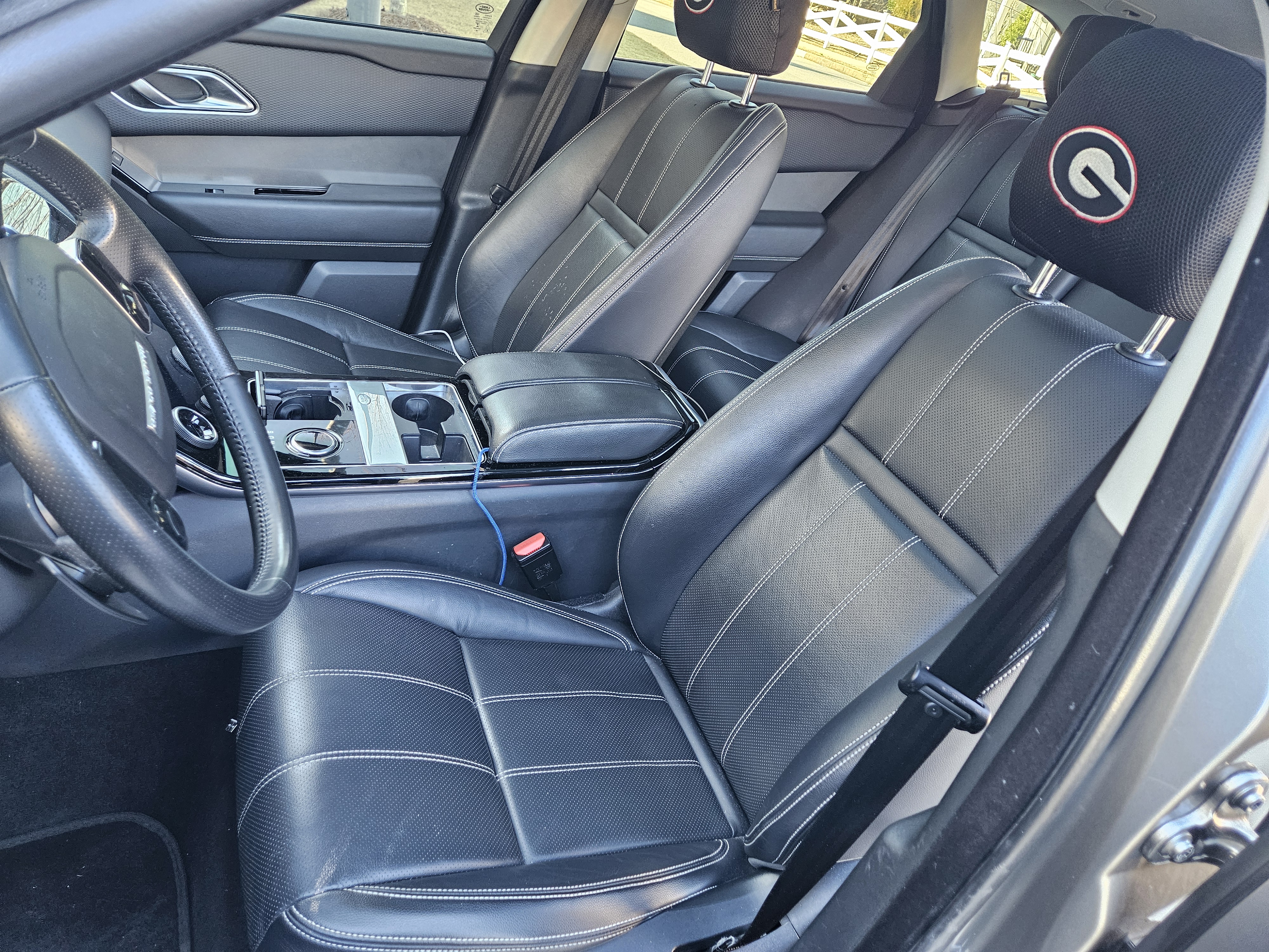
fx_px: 843
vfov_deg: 58.9
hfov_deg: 73.9
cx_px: 634
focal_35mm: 23
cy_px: 476
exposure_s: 1/120
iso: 500
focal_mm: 5.4
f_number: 1.8
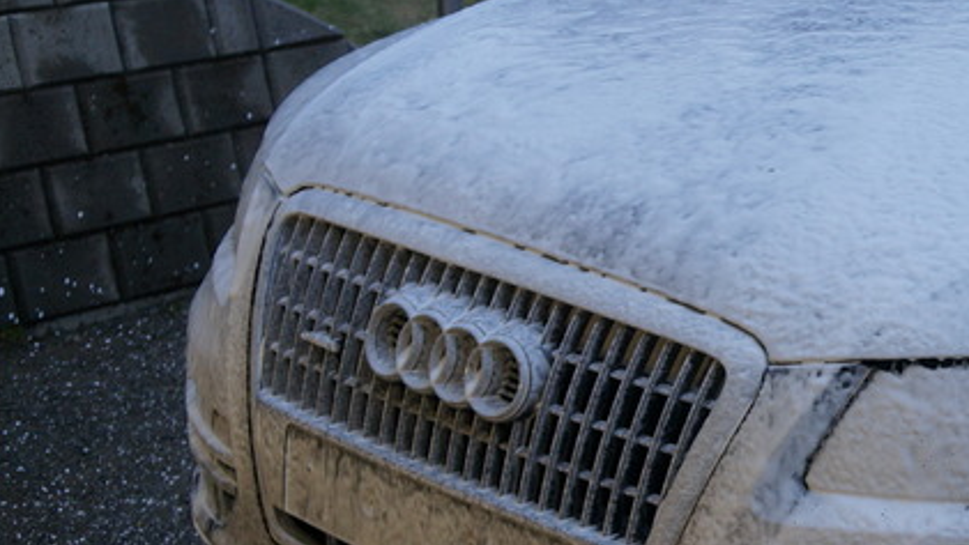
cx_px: 1121
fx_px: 2159
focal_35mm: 84
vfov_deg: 14.4
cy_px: 315
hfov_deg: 23.4
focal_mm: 22
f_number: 4
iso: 160
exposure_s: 1/60
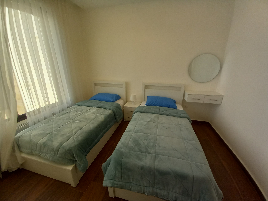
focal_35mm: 13
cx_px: 134
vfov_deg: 89.9
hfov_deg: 106.2
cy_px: 100
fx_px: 101
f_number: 2.2
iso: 64
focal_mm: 1.13
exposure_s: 1/100
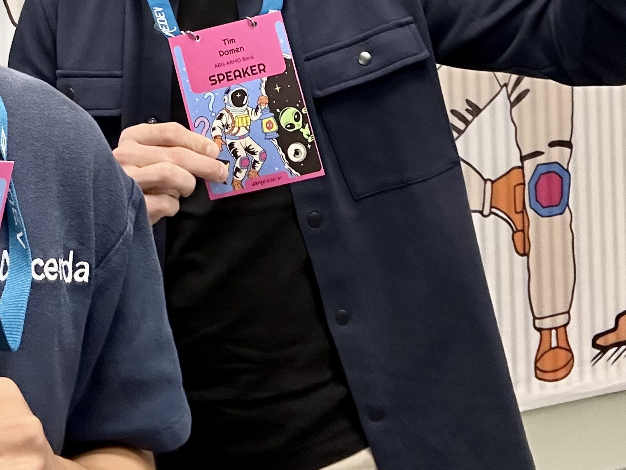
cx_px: 175
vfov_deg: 22.2
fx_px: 1103
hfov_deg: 31.2
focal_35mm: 61
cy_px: -96
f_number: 1.9
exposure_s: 1/50
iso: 200
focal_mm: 2.69
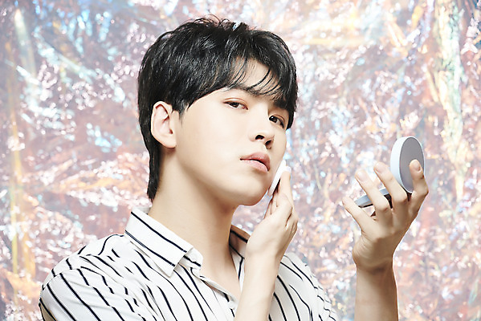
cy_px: 160
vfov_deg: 9.2
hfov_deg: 13.7
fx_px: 2005
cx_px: 240
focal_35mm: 150
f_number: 5.6
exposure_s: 1/125
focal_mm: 150
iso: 64
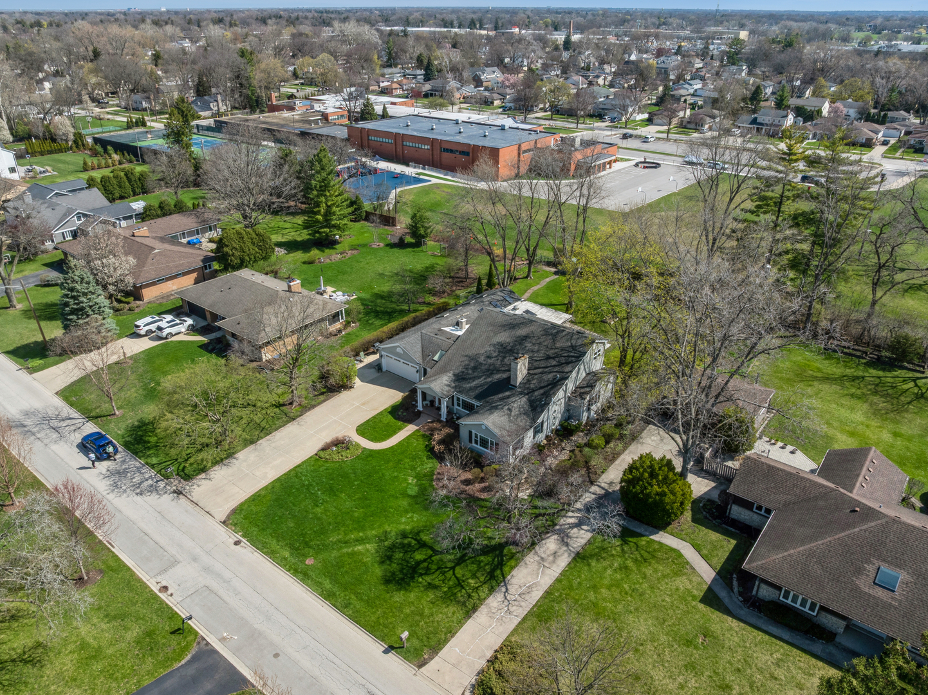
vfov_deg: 56.8
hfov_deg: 71.6
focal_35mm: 24
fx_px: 643
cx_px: 464
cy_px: 348
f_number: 9
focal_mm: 12.3
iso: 100
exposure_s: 1/320
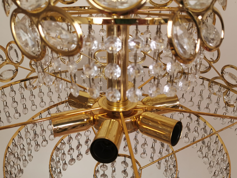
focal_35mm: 33
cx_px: 118
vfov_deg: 42.9
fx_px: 226
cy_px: 89
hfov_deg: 55.4
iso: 80
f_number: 1.8
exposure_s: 1/100
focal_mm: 5.58
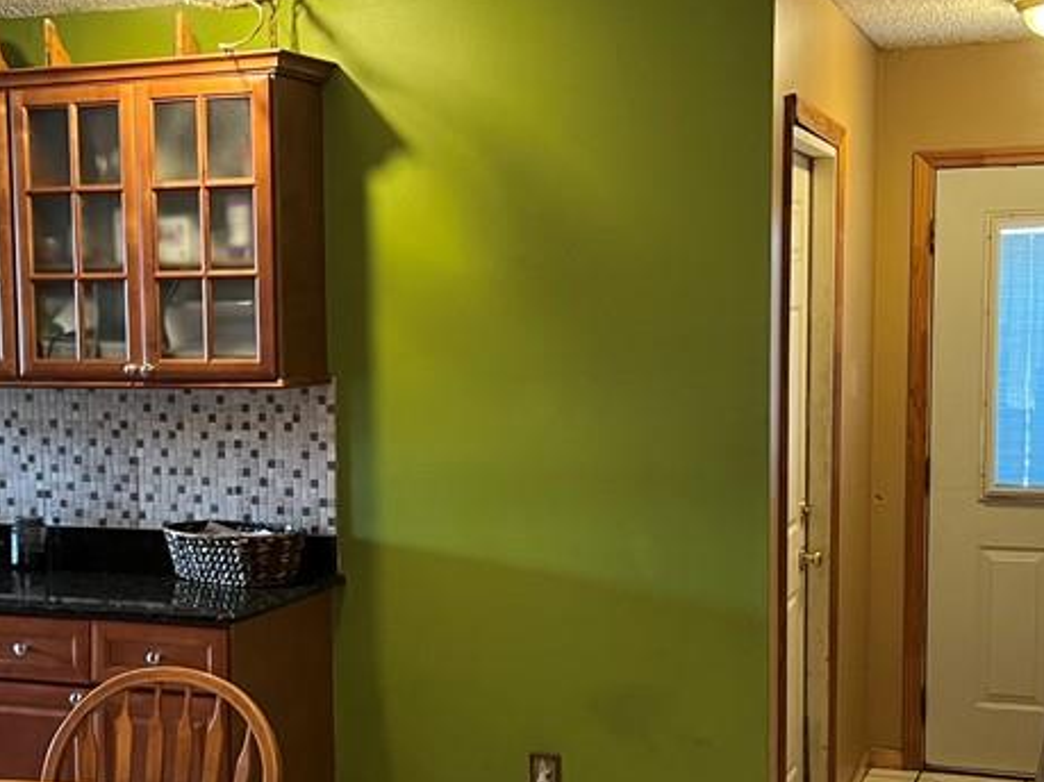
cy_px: 498
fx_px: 1749
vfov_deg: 25.1
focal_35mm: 58
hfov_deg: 33.0
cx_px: 362
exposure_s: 1/60
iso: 400
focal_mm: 5.7
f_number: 1.5
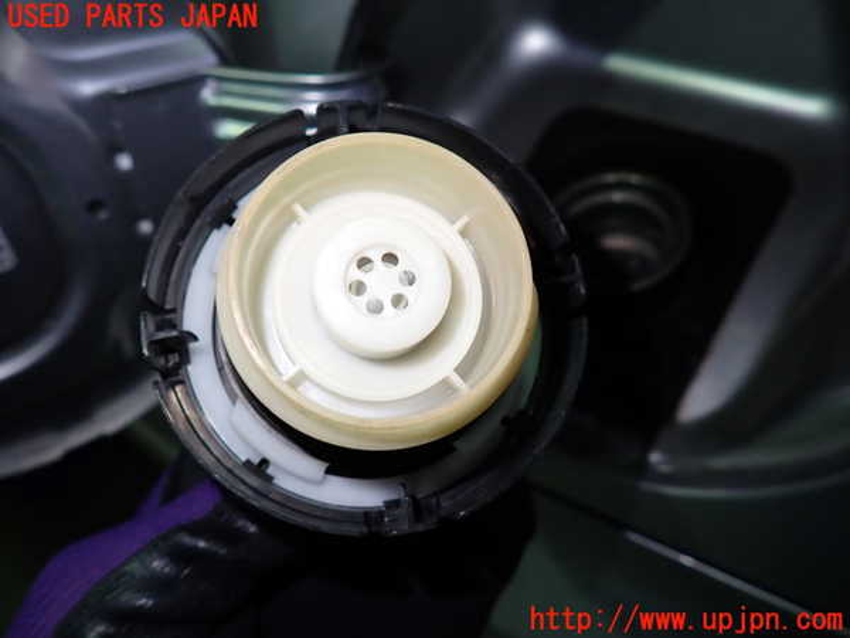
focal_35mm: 25
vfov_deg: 54.9
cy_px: 319
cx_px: 425
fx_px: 614
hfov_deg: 69.4
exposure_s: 1/60
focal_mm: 4.5
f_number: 2
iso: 125
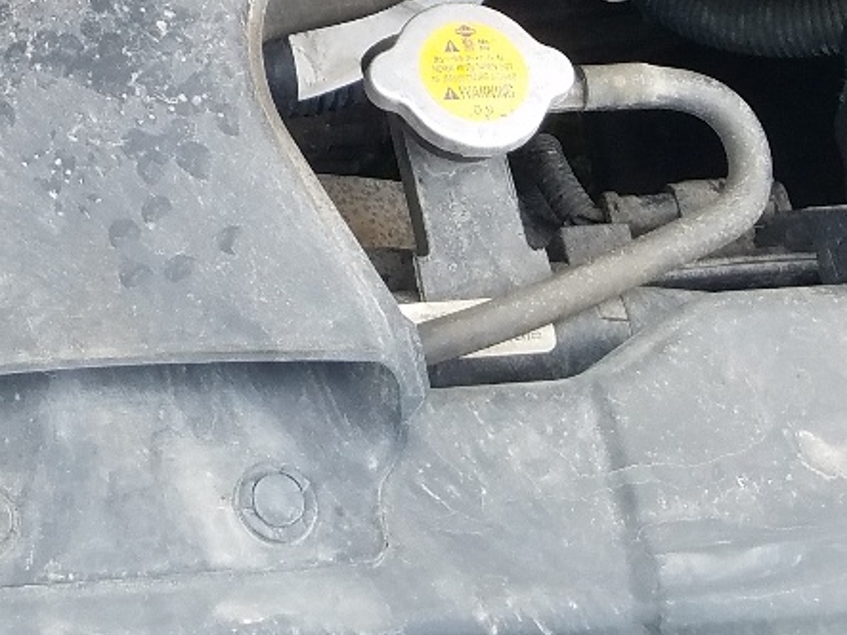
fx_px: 2299
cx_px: -231
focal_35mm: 94
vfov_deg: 14.2
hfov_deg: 19.4
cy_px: -446
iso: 50
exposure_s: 1/161
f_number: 1.7
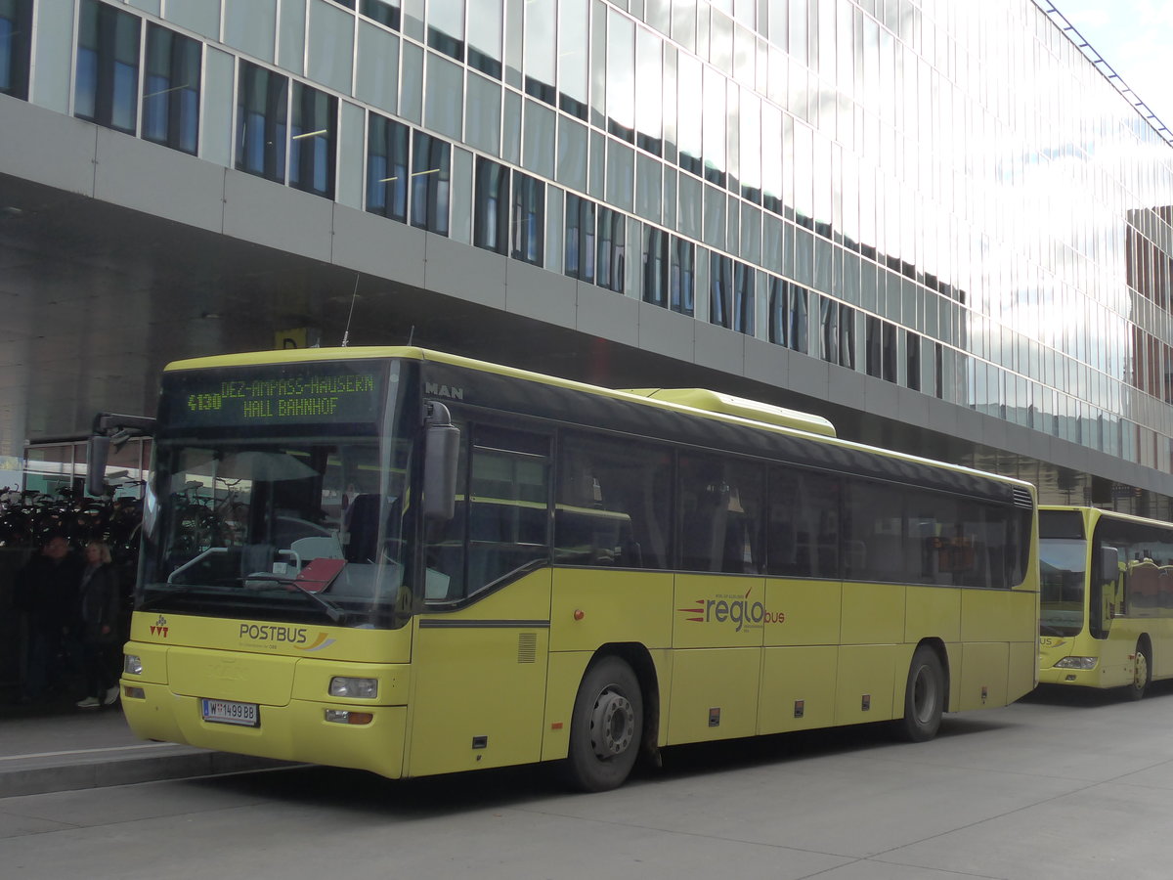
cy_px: 440
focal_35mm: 46
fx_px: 1559
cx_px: 586
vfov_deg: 31.5
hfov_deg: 41.2
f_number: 3
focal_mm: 9.5
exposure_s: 1/320
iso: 160
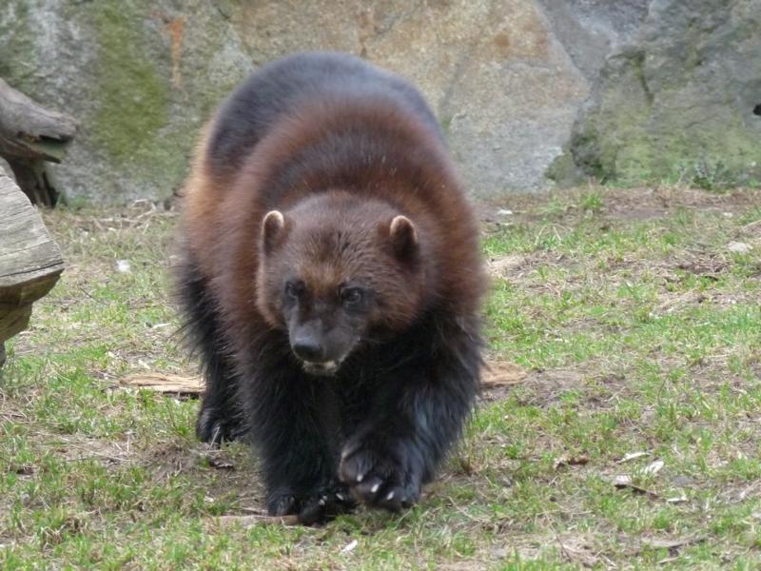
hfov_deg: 6.4
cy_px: 286
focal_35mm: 311
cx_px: 380
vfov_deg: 4.8
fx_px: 6837
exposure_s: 1/250
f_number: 3.7
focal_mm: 38.8
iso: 400
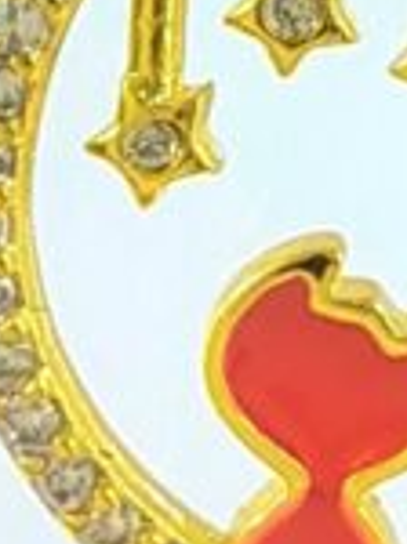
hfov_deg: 10.5
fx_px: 2185
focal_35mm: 139
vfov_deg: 13.8
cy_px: -131
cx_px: 458
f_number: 2.4
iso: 50
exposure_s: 1/1111
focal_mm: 2.13
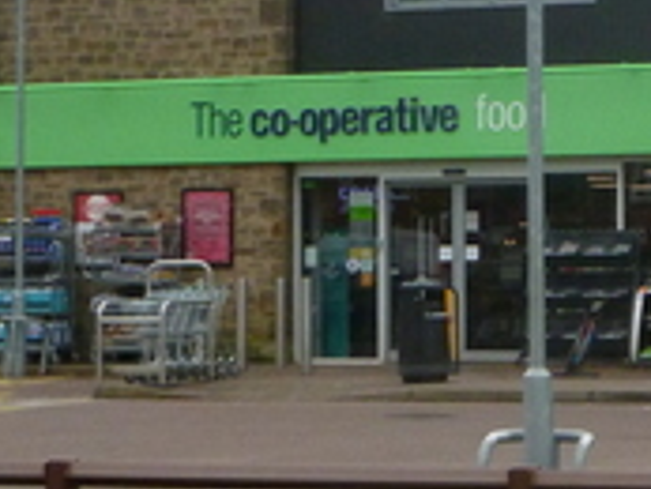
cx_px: 843
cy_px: 135
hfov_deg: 13.2
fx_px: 2710
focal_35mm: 144
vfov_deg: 10.3
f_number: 3.7
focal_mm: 6.9
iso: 320
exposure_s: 1/500
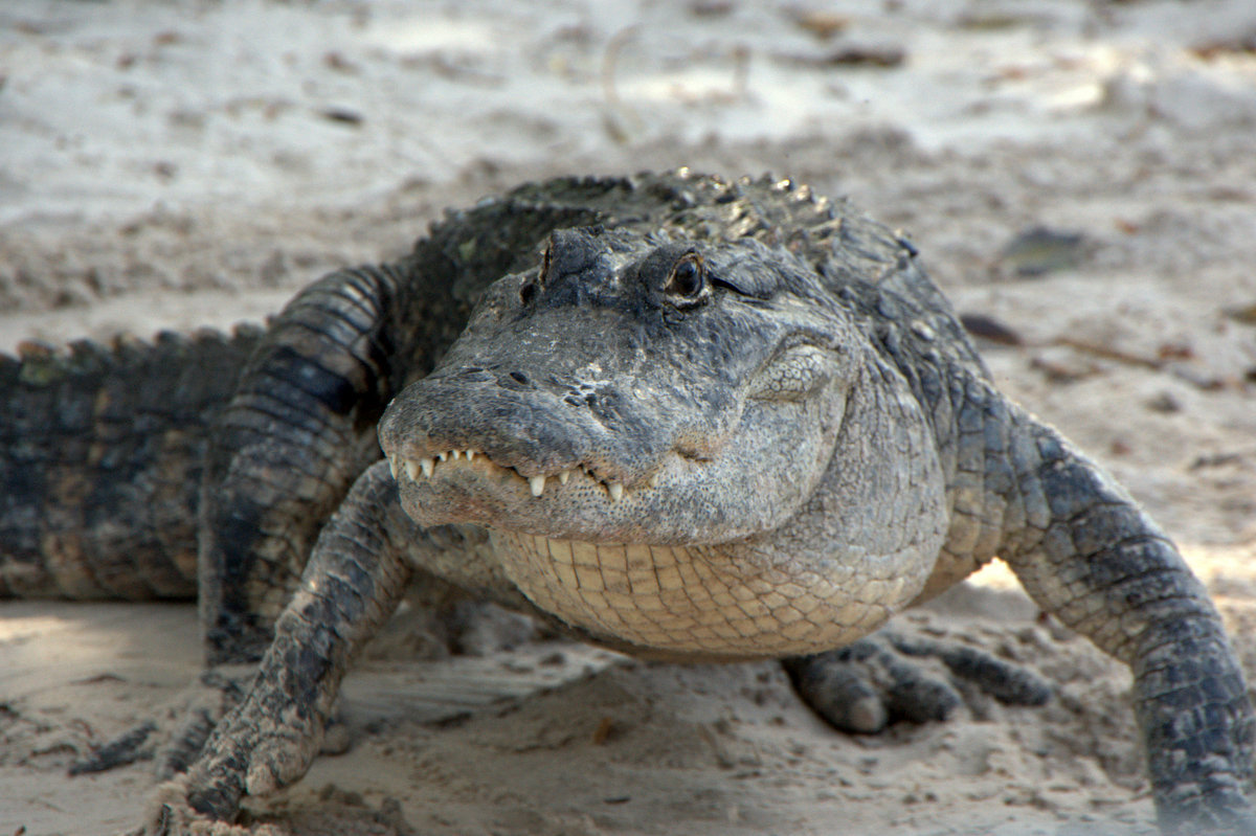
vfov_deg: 4.2
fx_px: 11508
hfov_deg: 6.2
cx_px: 628
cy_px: 418
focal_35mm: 330
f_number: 10
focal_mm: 220
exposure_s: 1/160
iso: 1600
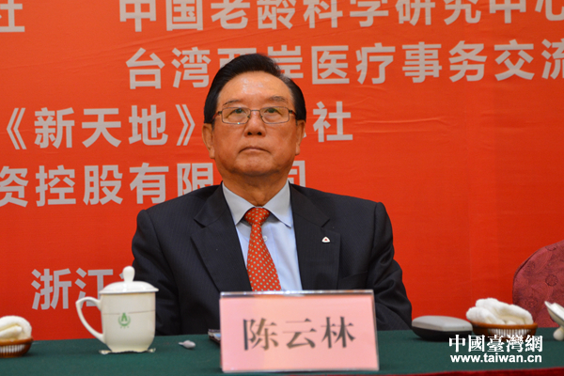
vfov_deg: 14.7
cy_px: 188
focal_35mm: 93
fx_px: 1457
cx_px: 282
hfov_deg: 21.9
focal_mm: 62
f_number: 5.3
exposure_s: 1/30
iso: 800
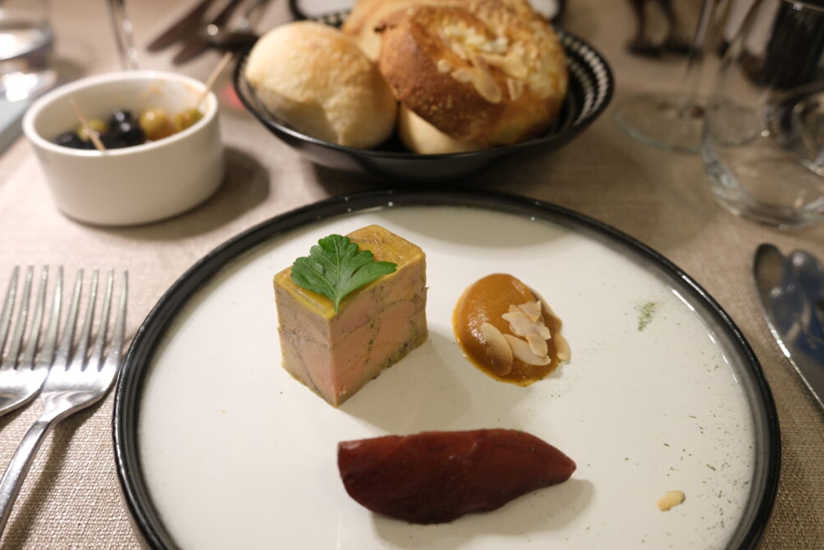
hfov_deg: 60.3
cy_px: 274
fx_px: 710
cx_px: 408
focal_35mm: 31
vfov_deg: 42.3
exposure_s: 1/14
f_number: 3.1
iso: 400
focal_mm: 20.2
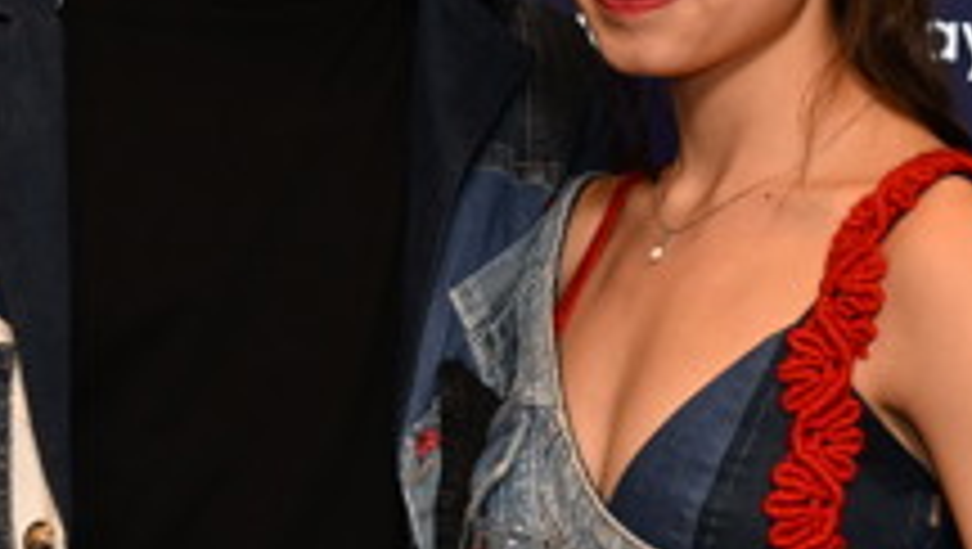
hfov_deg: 14.6
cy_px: 270
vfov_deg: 8.3
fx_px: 3792
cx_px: 432
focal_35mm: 147
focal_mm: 44
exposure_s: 1/200
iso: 1250
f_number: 5.6
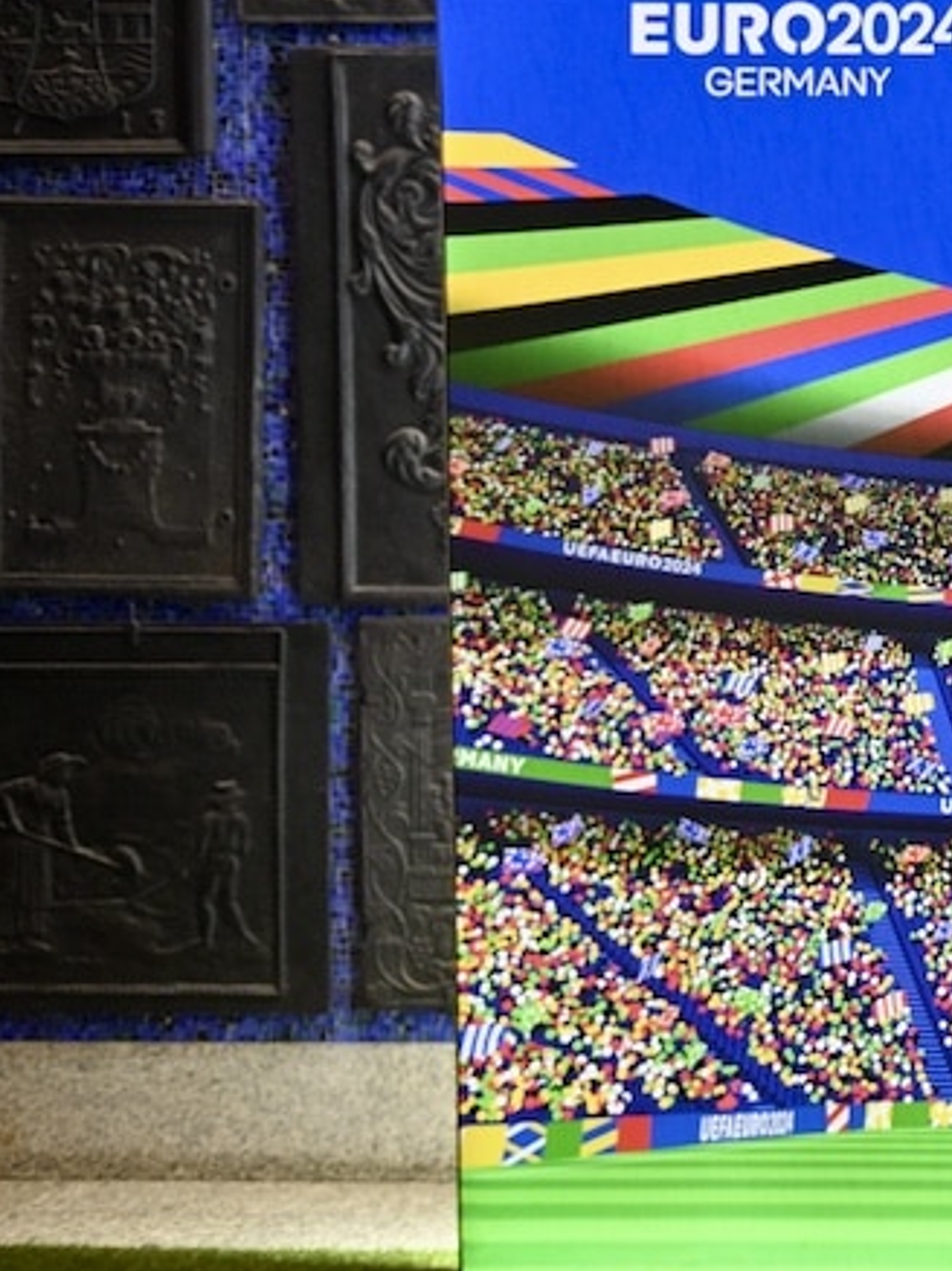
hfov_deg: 18.1
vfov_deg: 27.0
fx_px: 2643
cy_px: 666
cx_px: 1451
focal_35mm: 72
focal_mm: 32
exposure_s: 1/125
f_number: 2.8
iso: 640
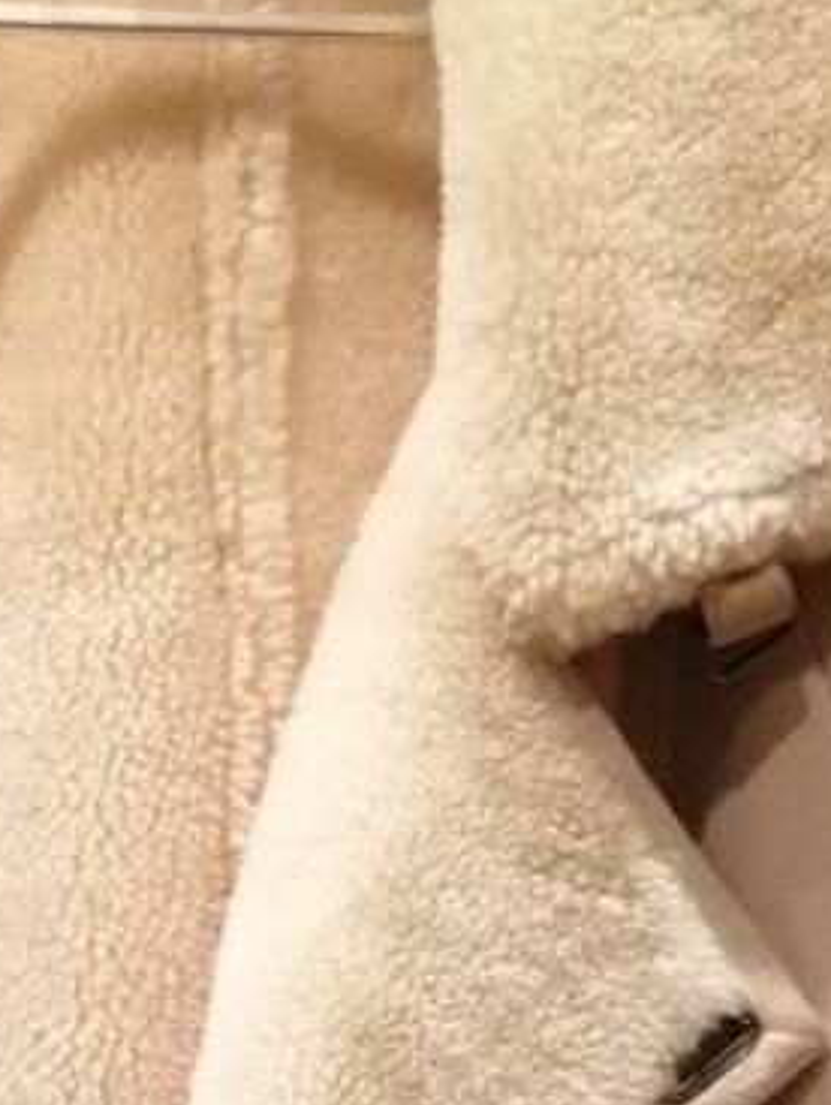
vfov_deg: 19.0
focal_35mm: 98
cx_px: 15
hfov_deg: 14.9
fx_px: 3131
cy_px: 1296
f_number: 1.8
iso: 320
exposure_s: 1/33.3
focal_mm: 4.75
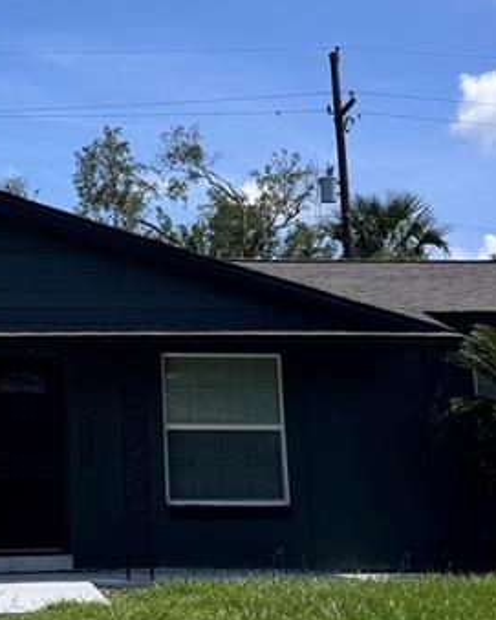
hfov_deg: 18.1
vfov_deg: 22.8
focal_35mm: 83
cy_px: 144
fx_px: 1524
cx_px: 13
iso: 80
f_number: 1.78
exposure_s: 1/5814
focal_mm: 6.76
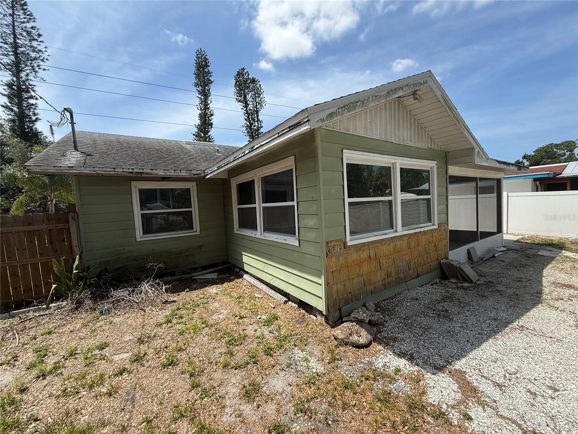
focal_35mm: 14
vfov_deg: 85.7
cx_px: 289
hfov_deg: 102.1
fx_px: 234
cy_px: 217
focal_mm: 2.22
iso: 50
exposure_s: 1/1259
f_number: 2.2
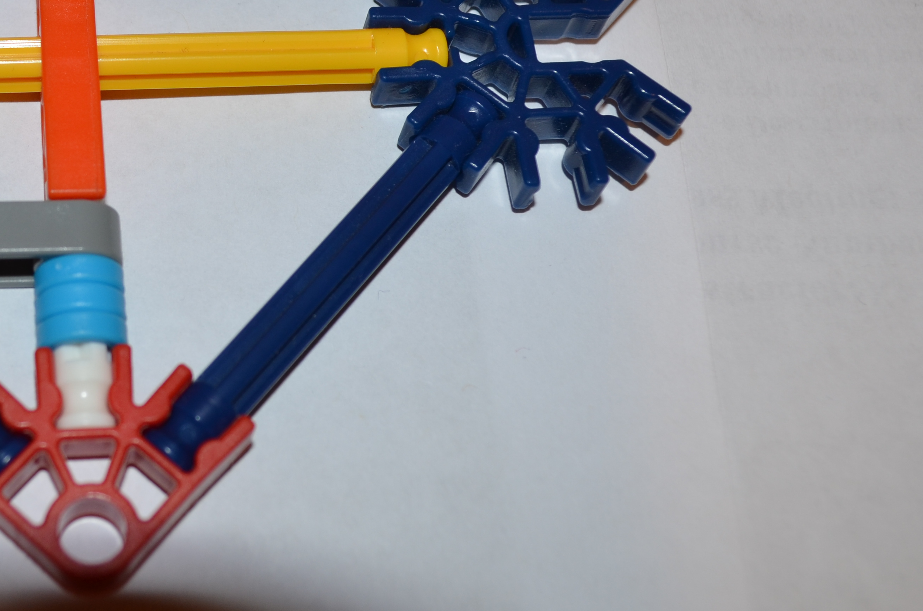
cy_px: 102
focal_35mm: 65
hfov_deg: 29.8
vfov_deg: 20.5
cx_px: 110
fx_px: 1663
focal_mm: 22
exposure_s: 1/30
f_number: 5.6
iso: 200
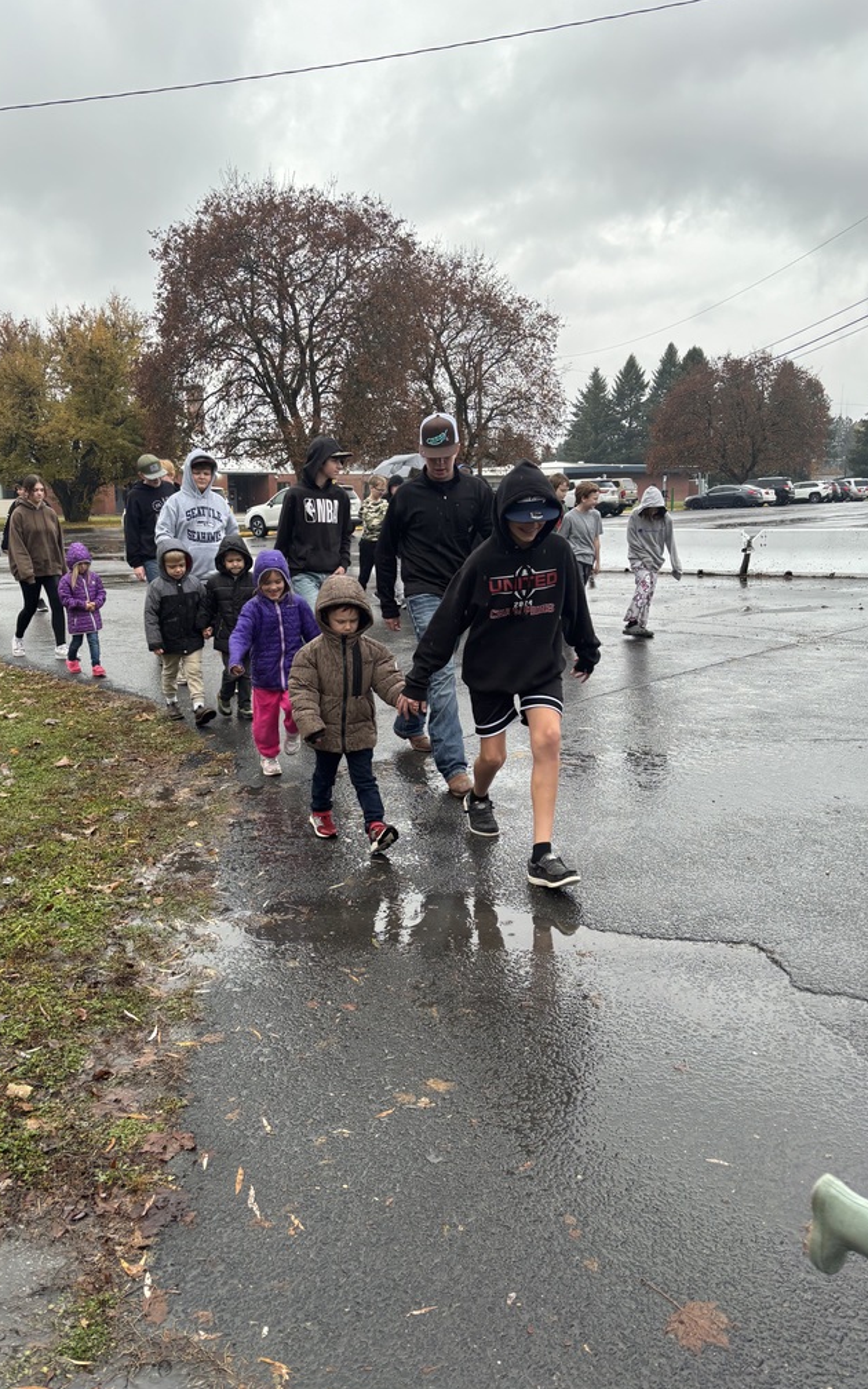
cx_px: 371
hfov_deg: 44.4
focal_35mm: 28
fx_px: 1060
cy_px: 700
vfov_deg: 66.5
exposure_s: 1/170
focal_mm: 5.96
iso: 40
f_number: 1.6
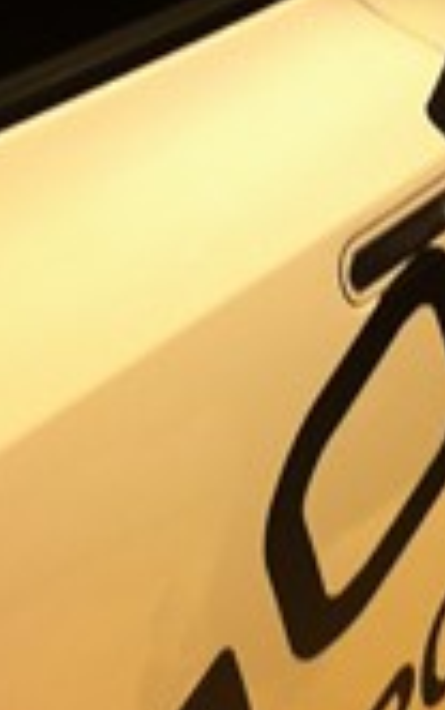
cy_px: 372
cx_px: 263
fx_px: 2073
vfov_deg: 19.4
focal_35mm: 107
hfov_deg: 12.2
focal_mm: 3.85
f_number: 2.8
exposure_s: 1/20
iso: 80
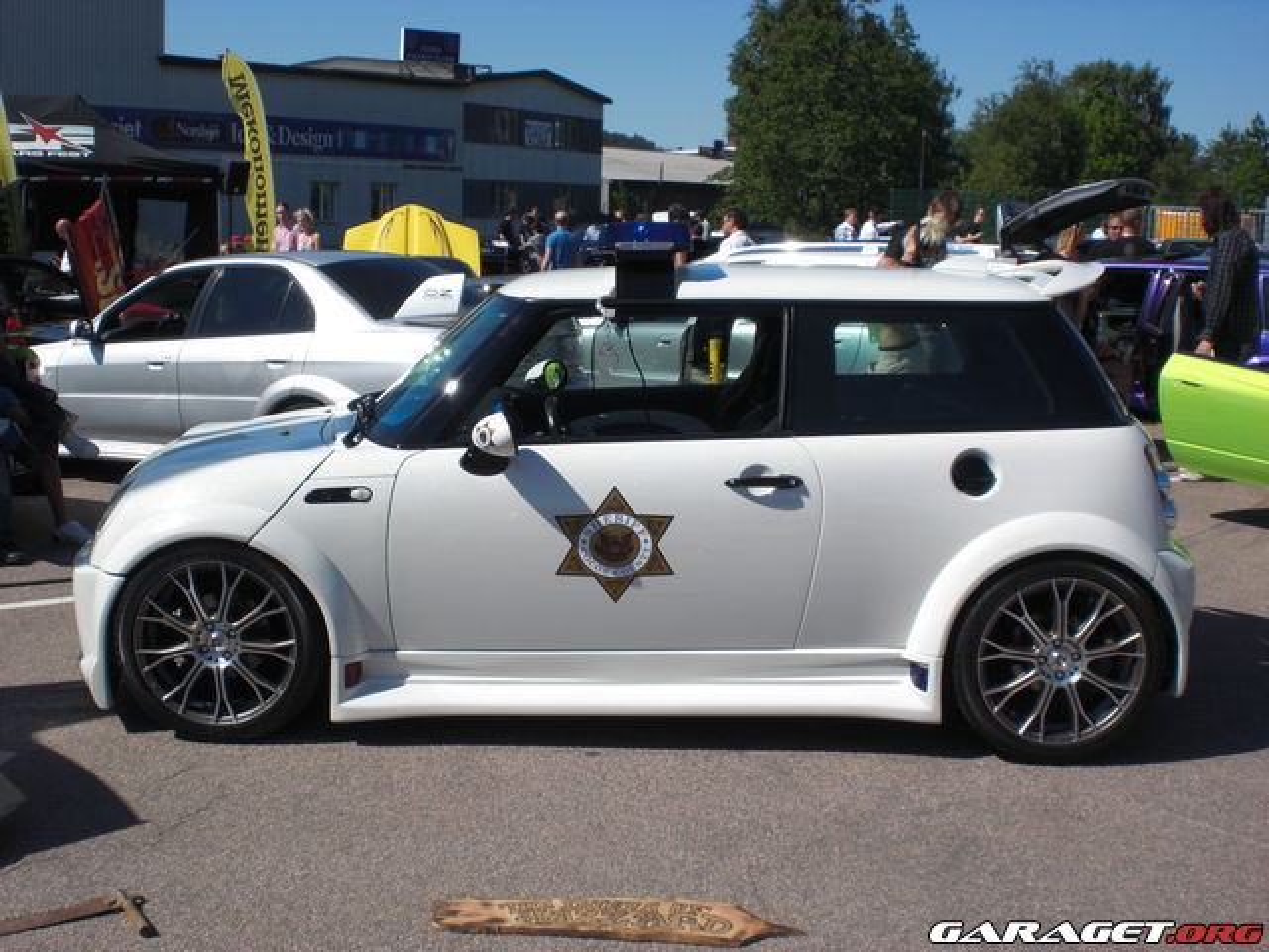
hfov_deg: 49.0
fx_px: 1393
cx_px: 634
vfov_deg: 37.7
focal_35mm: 38
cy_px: 476
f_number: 5.6
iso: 64
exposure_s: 1/500
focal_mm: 6.3
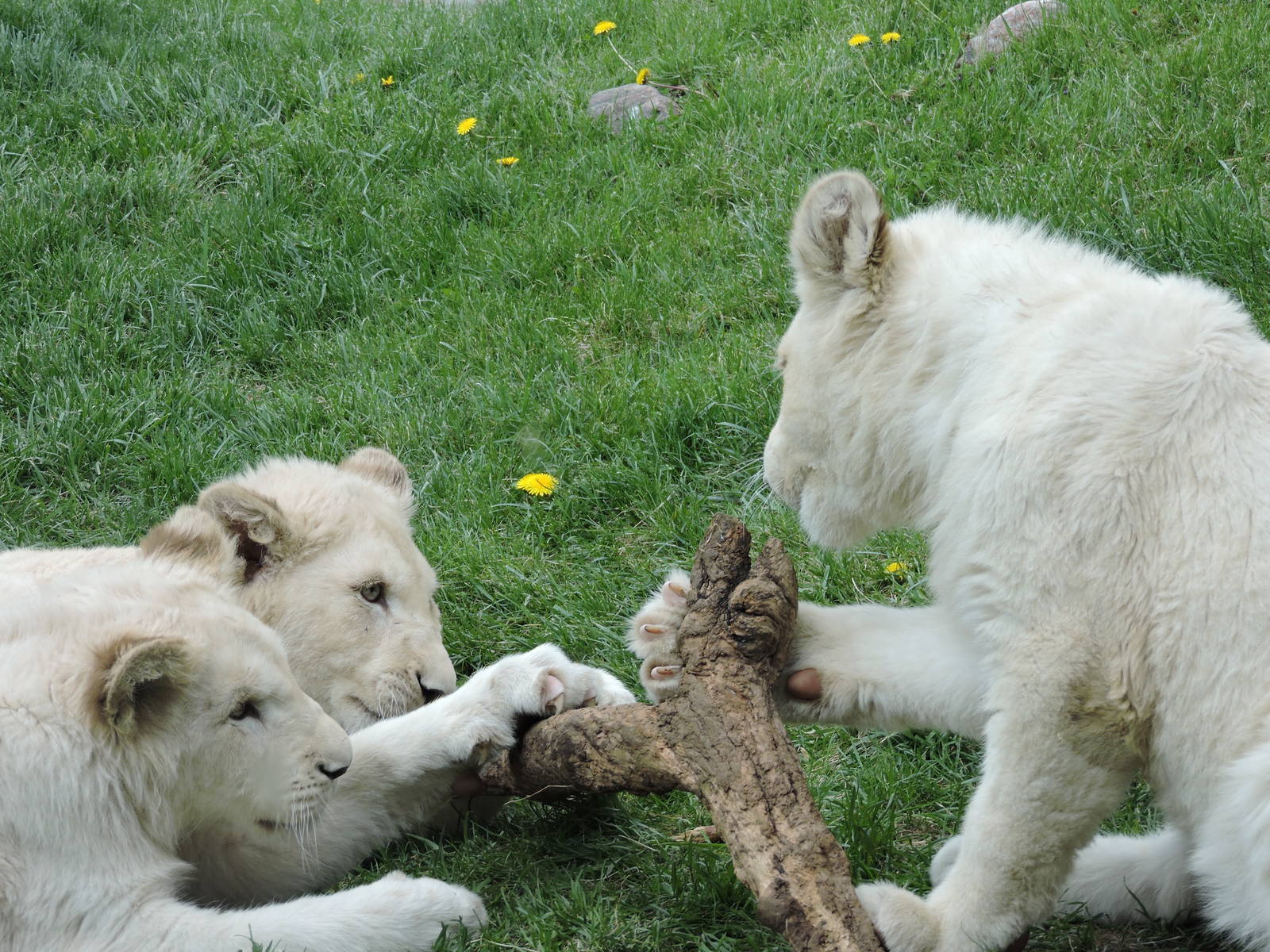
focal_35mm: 120
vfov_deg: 12.3
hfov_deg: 16.4
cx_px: 635
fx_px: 4403
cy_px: 476
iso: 100
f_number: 4.2
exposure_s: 1/250
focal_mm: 21.4
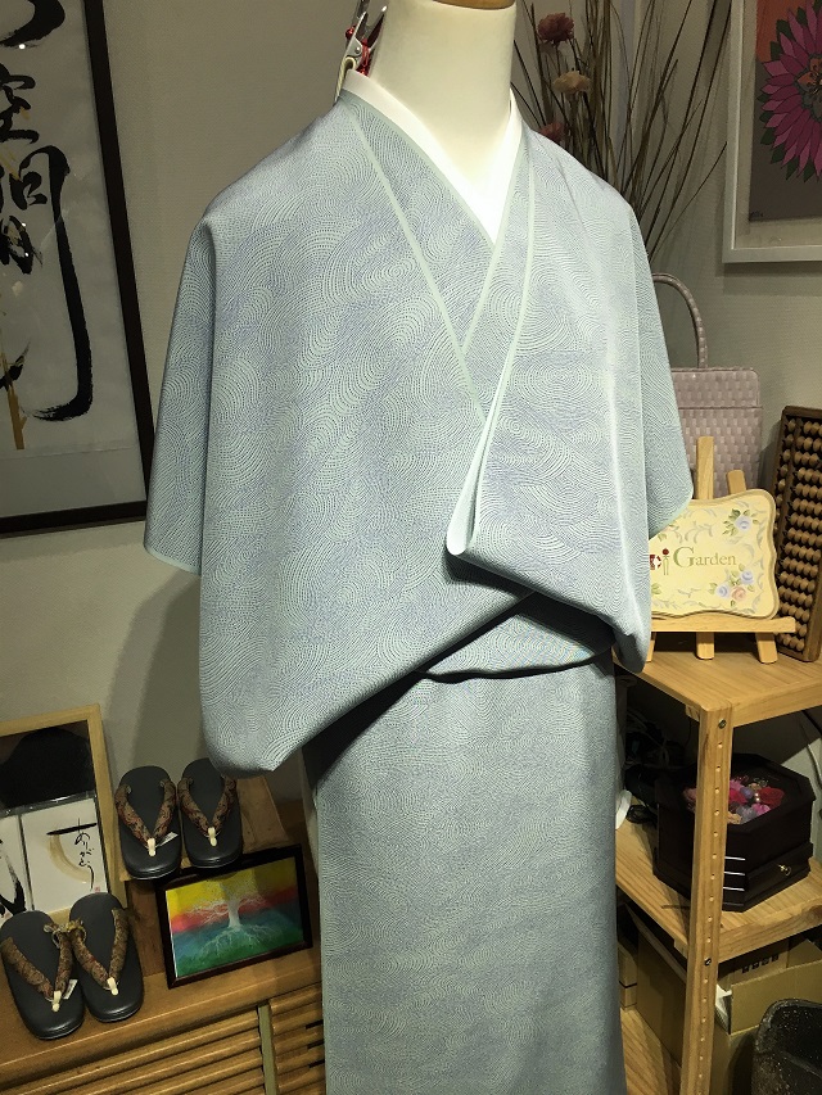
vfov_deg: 61.7
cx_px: 411
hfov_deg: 48.2
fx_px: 918
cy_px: 548
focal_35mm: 29
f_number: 2.2
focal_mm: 4.15
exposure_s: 1/30
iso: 25
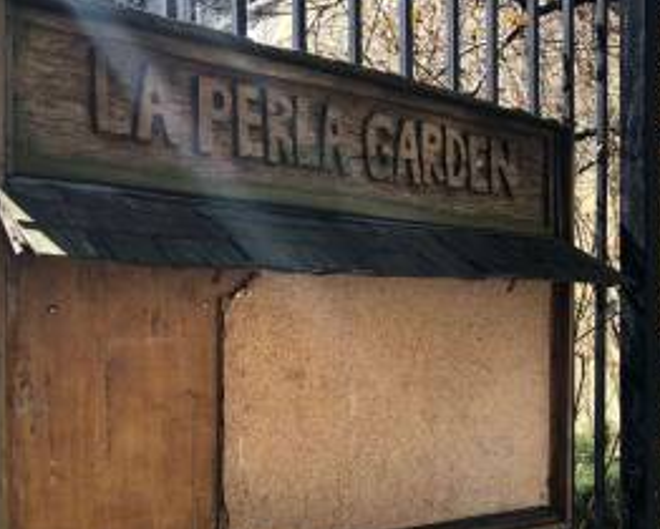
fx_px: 880
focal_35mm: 45
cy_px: 378
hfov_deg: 41.1
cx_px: 317
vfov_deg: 33.0
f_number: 1.8
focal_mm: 3.99
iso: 20
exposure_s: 1/500
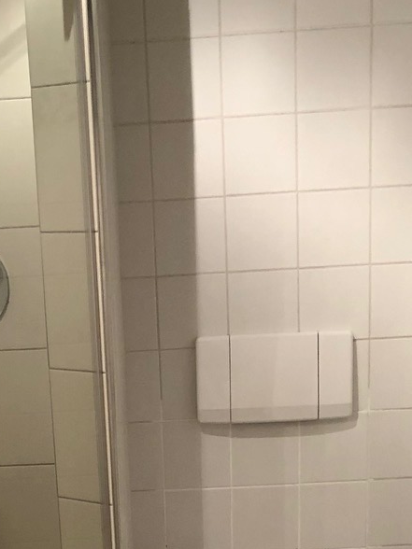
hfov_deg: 15.3
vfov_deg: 18.3
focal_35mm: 96
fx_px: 1523
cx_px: 109
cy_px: 805
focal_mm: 4
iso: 50
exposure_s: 1/17
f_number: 1.8
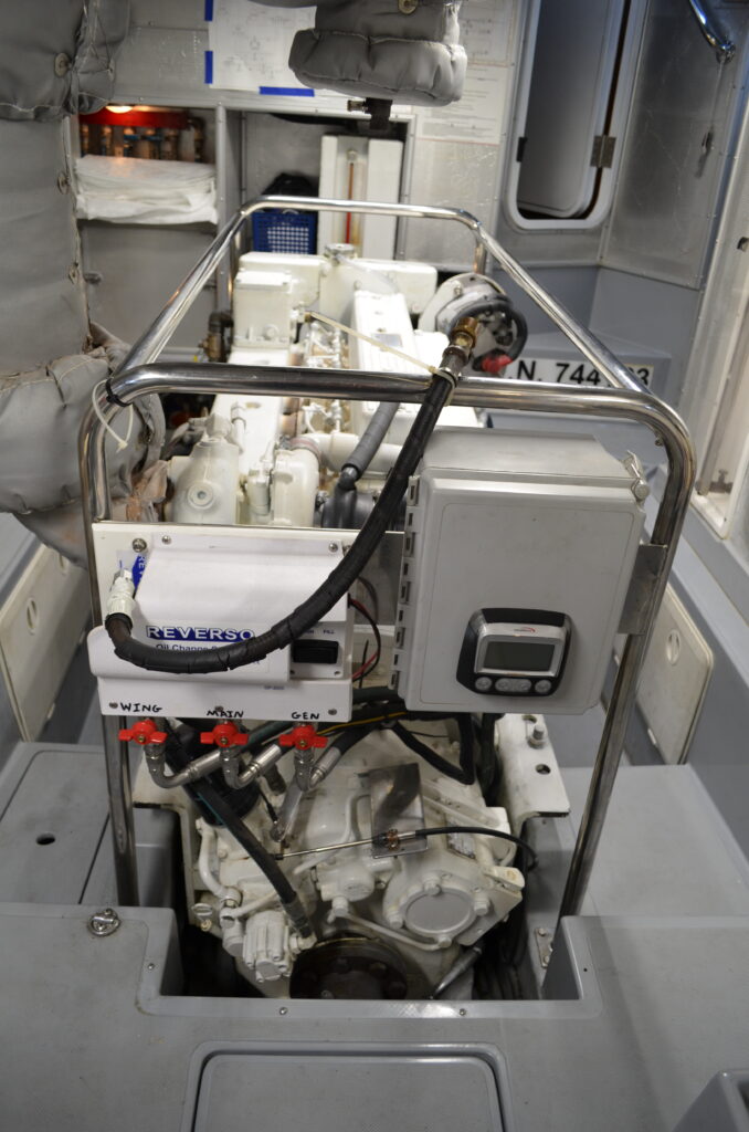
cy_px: 566
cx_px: 374
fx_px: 847
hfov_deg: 47.7
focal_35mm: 27
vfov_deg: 67.5
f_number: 4.5
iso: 400
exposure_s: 1/80
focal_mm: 18
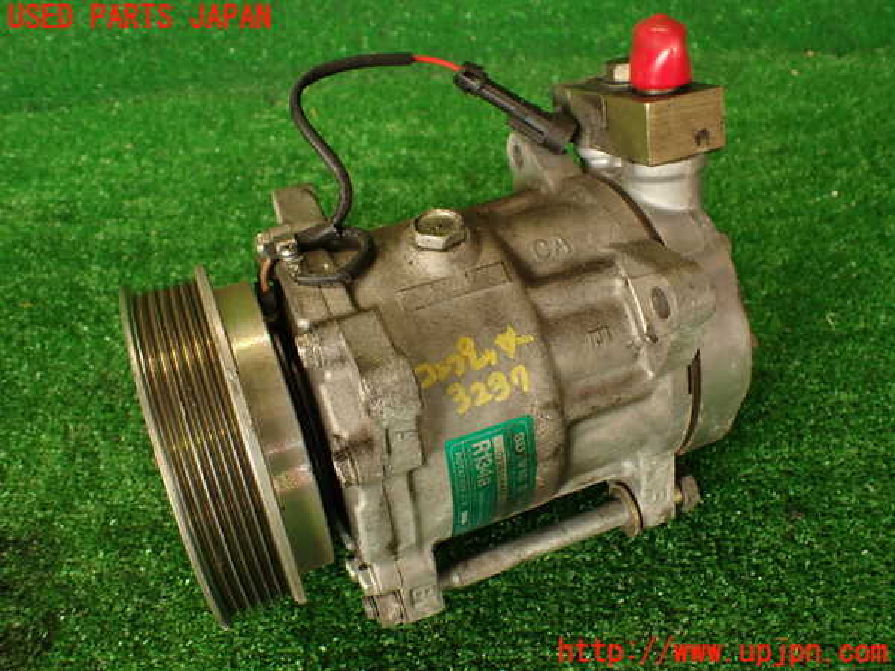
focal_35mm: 32
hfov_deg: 56.8
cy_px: 336
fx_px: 827
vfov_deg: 44.2
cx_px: 448
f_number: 2.4
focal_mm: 5.79
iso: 125
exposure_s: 1/60
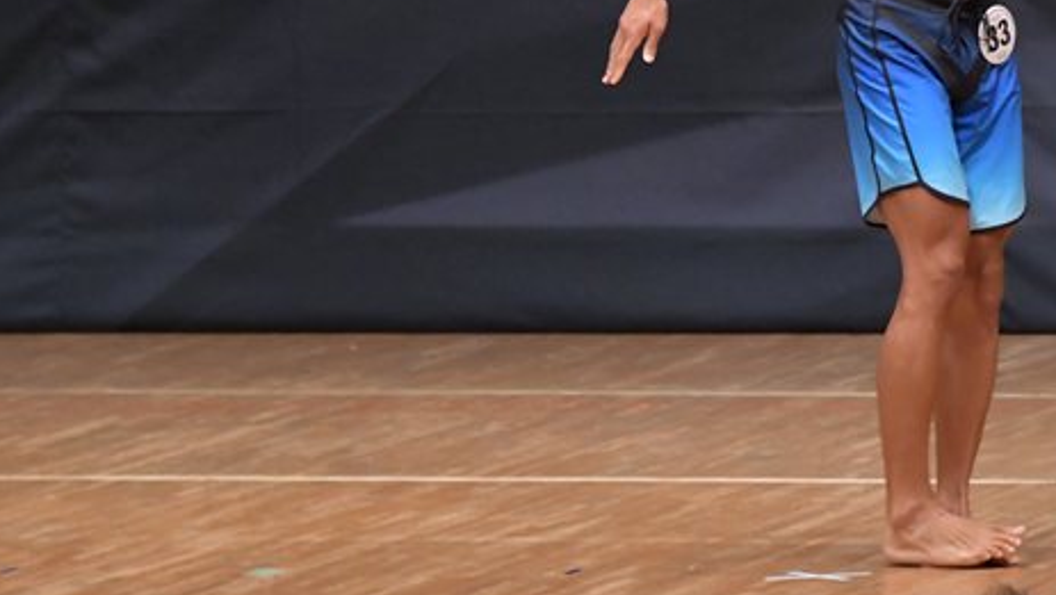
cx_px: 847
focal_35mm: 499
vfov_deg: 2.4
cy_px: 41
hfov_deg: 4.3
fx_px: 13980
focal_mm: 190
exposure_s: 1/400
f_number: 5.6
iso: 6400
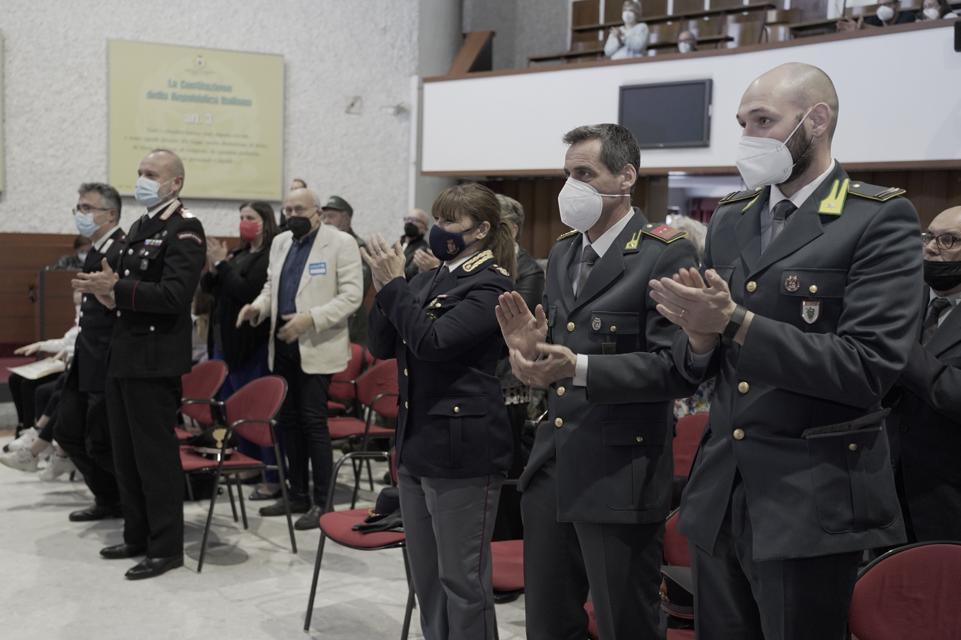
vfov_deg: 32.6
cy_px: 319
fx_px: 1094
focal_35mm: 41
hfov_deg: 47.4
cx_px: 481
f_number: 3.5
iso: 3200
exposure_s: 1/100
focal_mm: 40
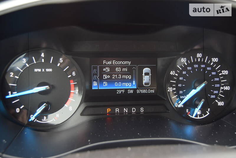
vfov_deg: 36.9
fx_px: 236
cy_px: 79
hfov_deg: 53.1
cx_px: 118
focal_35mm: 36
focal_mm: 24
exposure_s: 1/60
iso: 500
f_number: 4
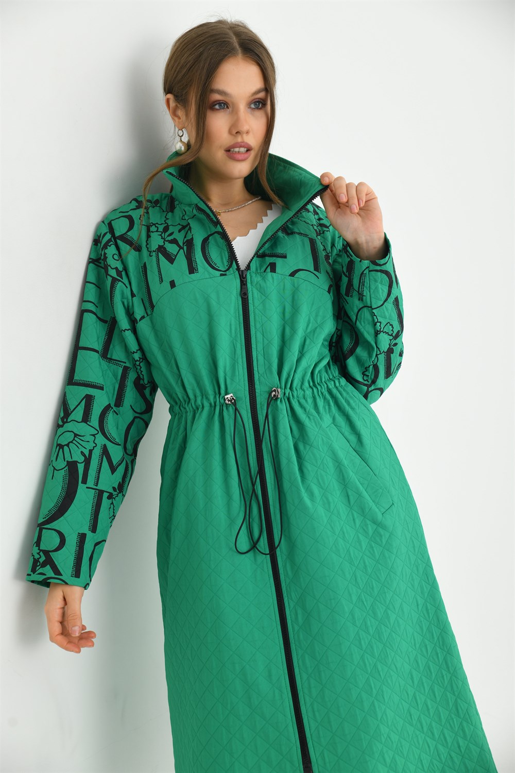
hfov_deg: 24.2
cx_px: 258
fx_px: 1202
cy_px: 386
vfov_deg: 35.6
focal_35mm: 56
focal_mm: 56
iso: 200
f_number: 5.6
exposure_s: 1/125
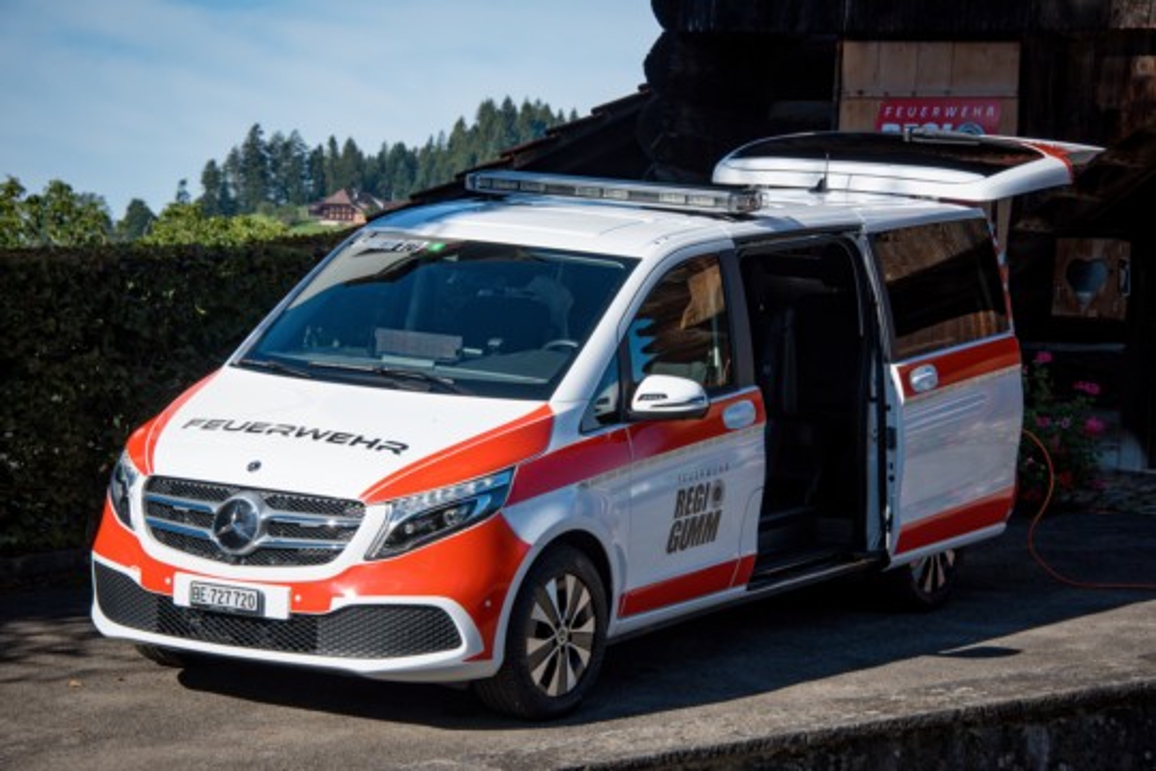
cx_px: 578
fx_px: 4335
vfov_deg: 10.2
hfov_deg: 15.2
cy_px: 386
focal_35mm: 135
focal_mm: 135
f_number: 13
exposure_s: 1/640
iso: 800
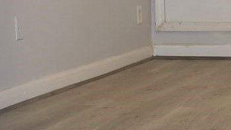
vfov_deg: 9.7
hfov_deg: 16.3
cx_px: 291
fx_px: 765
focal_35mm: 125
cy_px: 34
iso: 800
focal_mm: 18
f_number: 4.5
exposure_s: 1/80
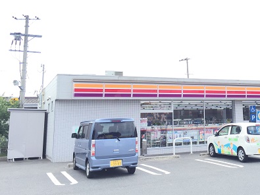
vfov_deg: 30.0
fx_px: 360
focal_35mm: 48
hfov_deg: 38.1
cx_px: 210
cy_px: 63
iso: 32
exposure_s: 1/549
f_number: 2.2
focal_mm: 4.15
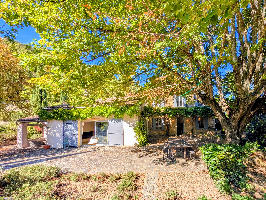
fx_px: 92
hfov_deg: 110.5
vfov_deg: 94.5
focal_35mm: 12
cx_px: 133
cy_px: 100
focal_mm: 2.23
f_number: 1.95
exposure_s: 1/1248
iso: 38
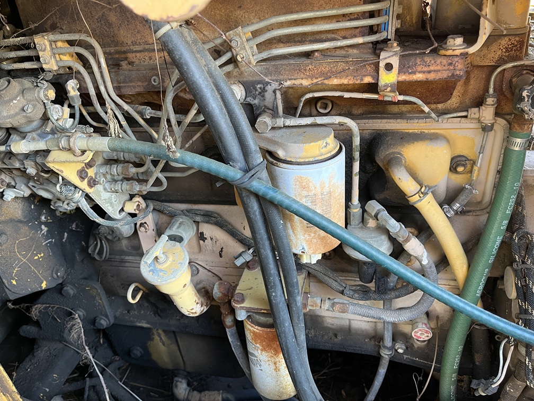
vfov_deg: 53.1
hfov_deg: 67.3
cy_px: 200
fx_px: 401
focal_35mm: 26
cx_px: 267
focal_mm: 5.1
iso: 125
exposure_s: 1/75
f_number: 1.6
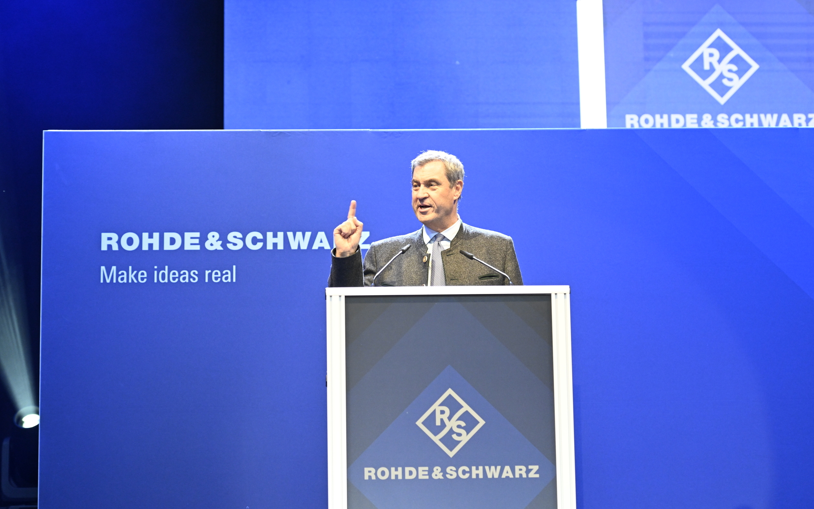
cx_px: 408
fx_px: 2085
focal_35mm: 94
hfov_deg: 22.1
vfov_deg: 13.9
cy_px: 262
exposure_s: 1/200
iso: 3200
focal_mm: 92
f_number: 4
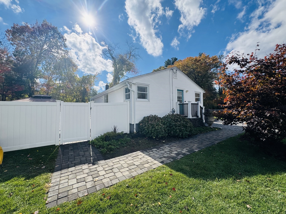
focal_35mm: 14
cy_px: 107
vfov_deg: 85.7
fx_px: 116
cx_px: 143
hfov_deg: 102.1
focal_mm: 2.22
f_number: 2.2
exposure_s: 1/2985
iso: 50
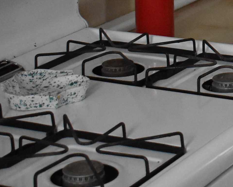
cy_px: -7
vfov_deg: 9.2
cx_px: 381
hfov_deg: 11.0
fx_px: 1146
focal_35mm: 166
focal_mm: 25
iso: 2800
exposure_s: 1/60
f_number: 4
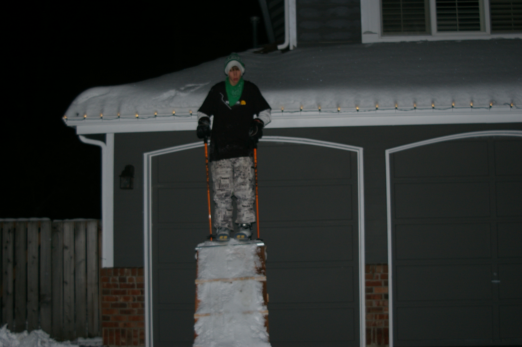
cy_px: 174
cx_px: 261
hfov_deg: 37.9
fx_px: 761
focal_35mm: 52
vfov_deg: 25.7
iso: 200
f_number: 4
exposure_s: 1/180
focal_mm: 35
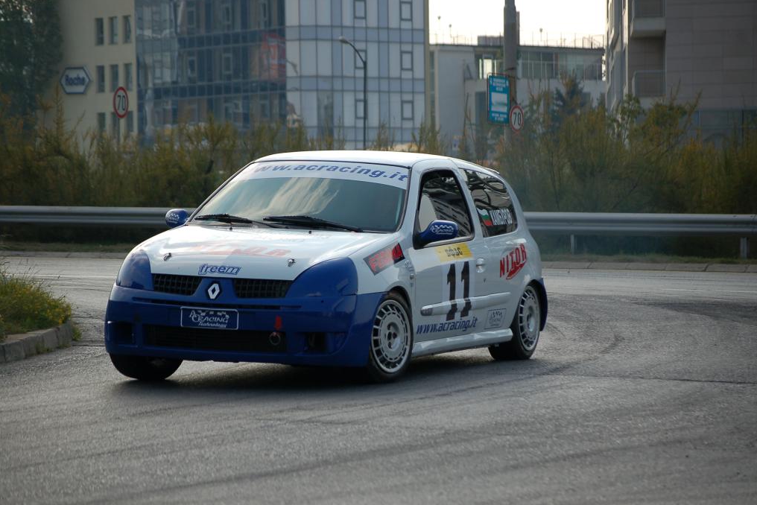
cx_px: 381
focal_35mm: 151
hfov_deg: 13.6
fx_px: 3176
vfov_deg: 9.1
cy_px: 252
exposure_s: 1/1000
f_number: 4.5
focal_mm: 100
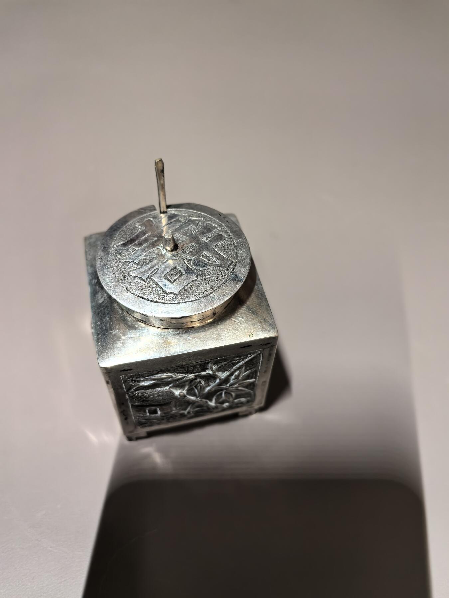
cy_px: 299
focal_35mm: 27
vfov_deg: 65.3
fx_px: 467
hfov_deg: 51.4
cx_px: 224
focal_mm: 5.75
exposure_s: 1/33.3
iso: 400
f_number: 2
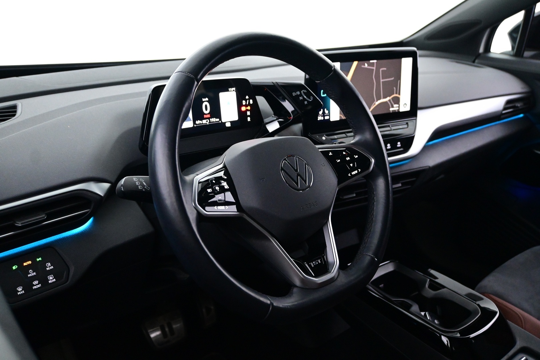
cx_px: 270
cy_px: 180
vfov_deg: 40.0
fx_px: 495
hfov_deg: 57.2
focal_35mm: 33
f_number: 4
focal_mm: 22
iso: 4000
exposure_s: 1/40
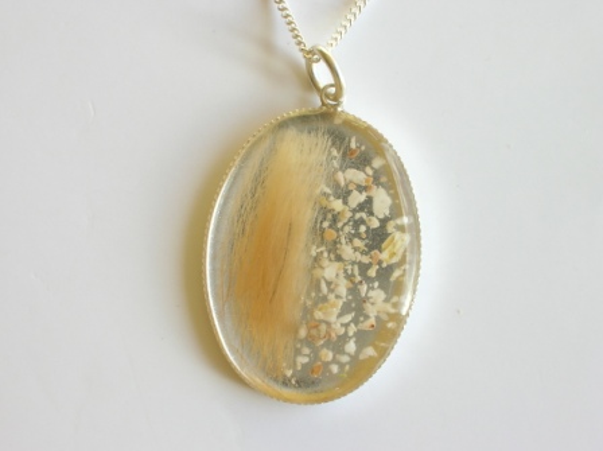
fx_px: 1096
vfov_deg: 23.2
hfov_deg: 30.8
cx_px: 302
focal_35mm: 63
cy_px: 226
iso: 50
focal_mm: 10.4
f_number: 6.1
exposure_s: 1/26.5
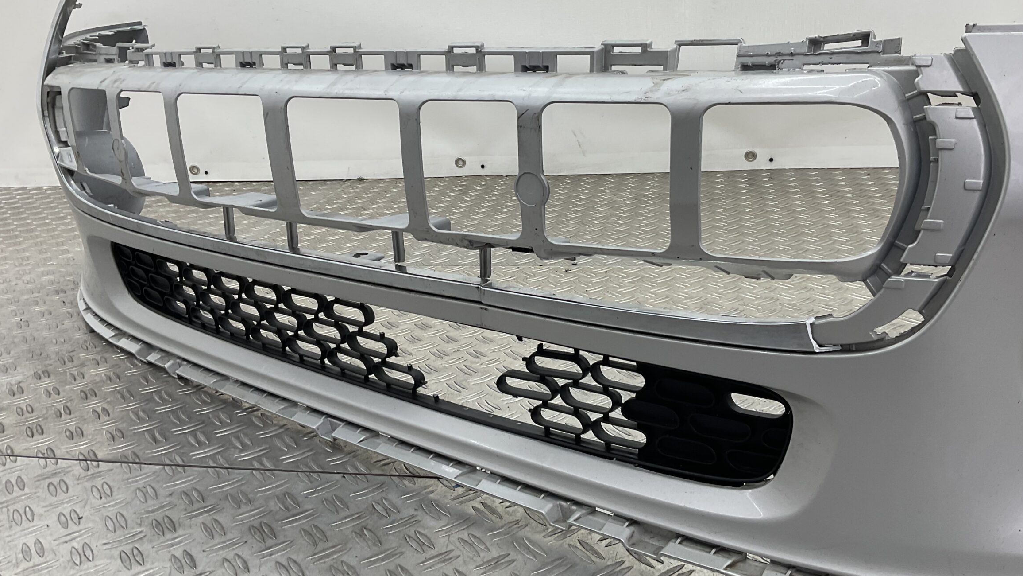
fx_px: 949
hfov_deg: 56.6
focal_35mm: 35
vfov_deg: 33.6
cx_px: 537
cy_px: 222
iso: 20
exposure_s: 1/100
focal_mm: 3
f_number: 1.8
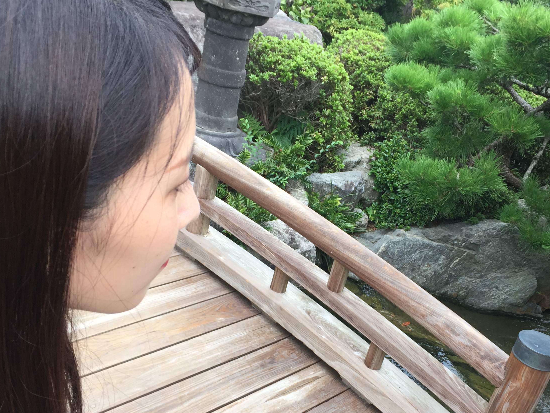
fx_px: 683
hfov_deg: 43.7
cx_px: 325
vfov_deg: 33.3
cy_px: 281
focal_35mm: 43
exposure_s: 1/176
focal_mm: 4.15
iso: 32
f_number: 2.2
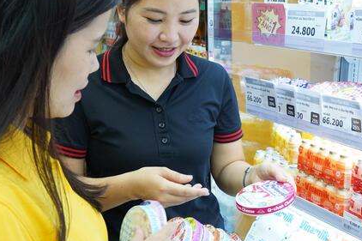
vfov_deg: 24.3
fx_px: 560
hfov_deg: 35.4
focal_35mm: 56
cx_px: 242
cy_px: 121
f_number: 5.6
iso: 640
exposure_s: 1/60
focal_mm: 29.4
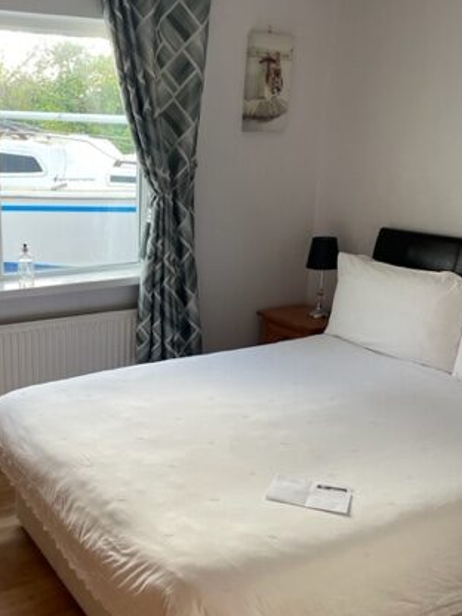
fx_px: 712
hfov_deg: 35.4
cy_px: 333
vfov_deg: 46.8
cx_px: 138
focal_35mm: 40
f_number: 1.6
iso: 100
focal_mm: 4.2
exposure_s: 1/121
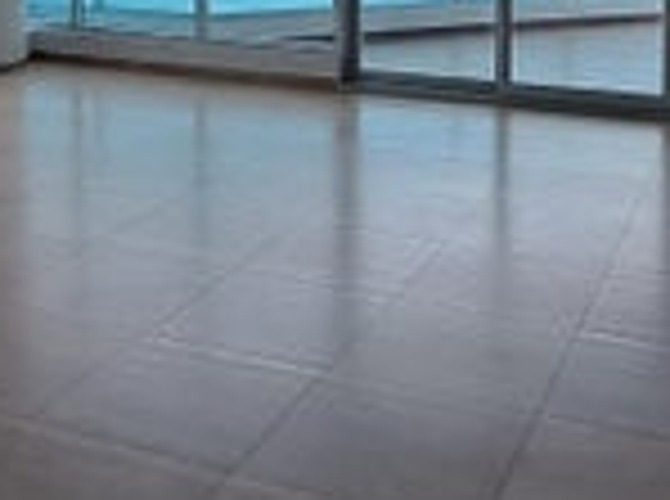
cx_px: 261
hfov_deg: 34.3
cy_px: -90
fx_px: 1081
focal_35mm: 56
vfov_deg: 23.8
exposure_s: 1/40
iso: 50
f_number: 2.2
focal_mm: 1.74
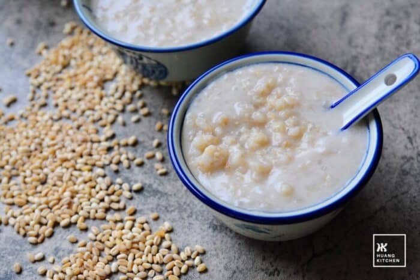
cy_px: 140
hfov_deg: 27.0
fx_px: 875
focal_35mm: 75
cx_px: 210
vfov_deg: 18.2
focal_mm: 50
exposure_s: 1/180
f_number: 4.8
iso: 160
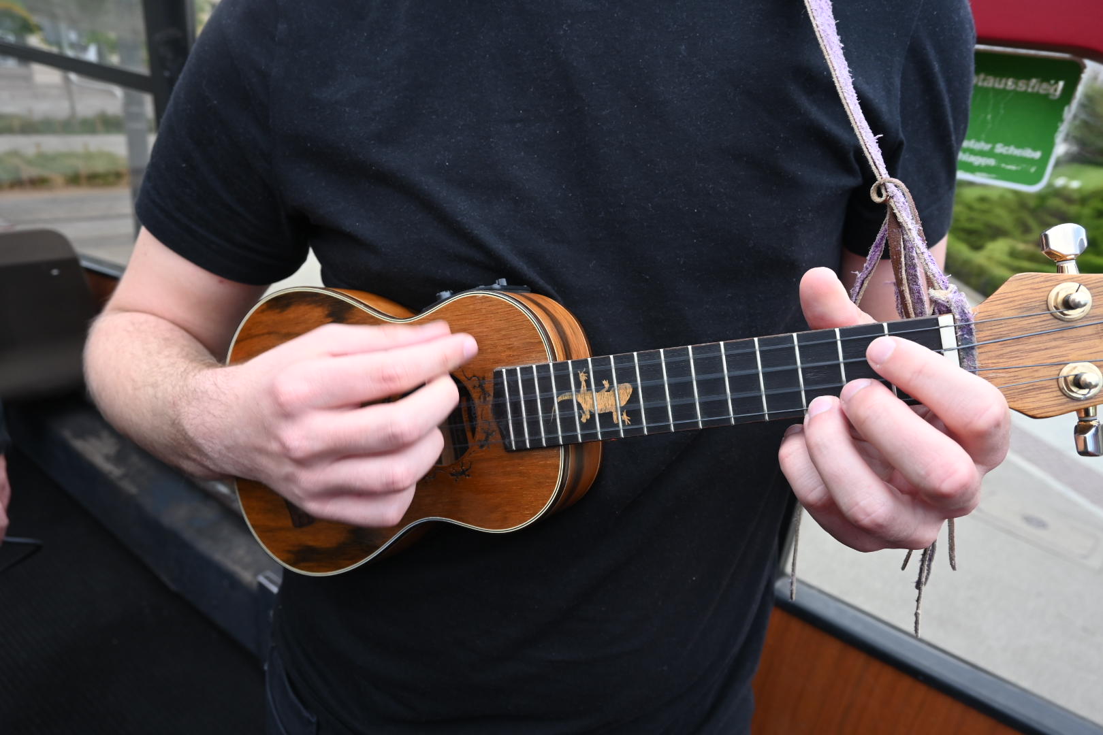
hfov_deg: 73.7
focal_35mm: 24
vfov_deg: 53.1
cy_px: 368
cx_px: 552
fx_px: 735
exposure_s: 1/250
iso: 200
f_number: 5
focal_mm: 16
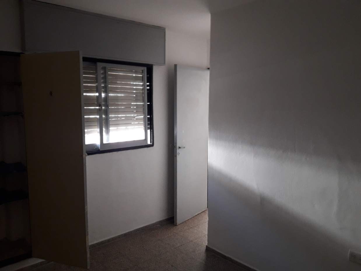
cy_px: 136
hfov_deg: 63.4
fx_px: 292
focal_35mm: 28
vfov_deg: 49.8
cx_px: 180
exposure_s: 1/25
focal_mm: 3.7
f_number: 1.9
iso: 160
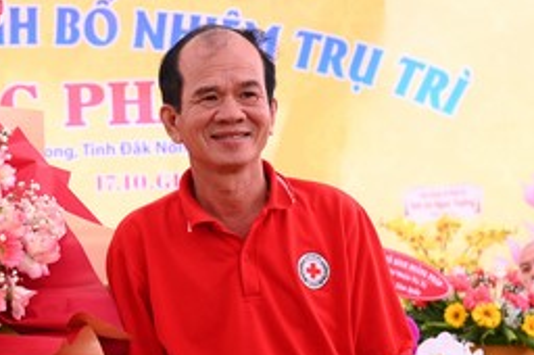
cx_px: -73
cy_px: 282
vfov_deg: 10.7
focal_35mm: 127
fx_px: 1881
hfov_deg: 15.7
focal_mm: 50
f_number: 4.5
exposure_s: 1/200
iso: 800
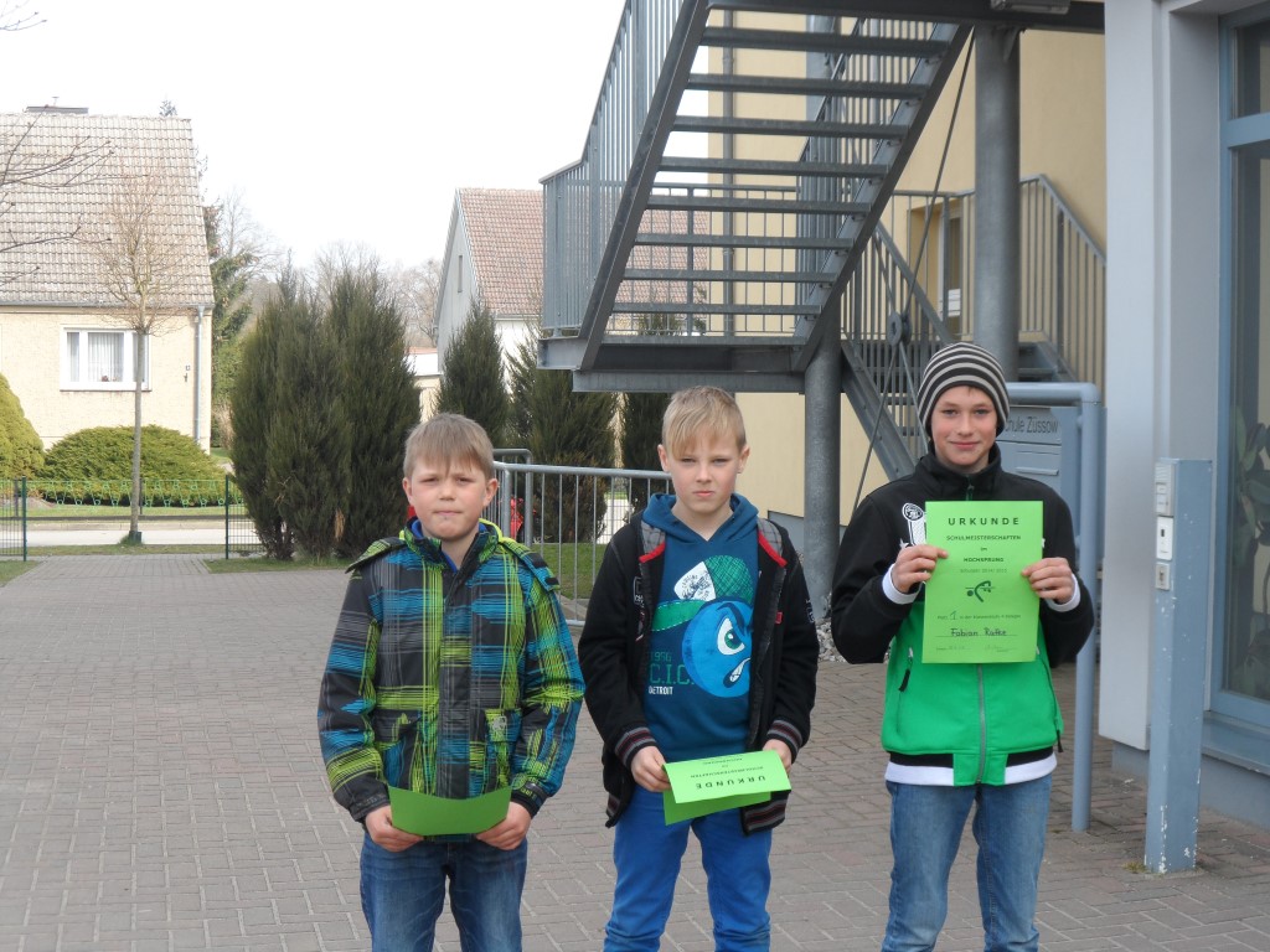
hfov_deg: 35.5
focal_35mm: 54
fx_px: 1981
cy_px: 476
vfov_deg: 27.0
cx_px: 635
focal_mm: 9.8
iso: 80
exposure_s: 1/125
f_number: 4.1
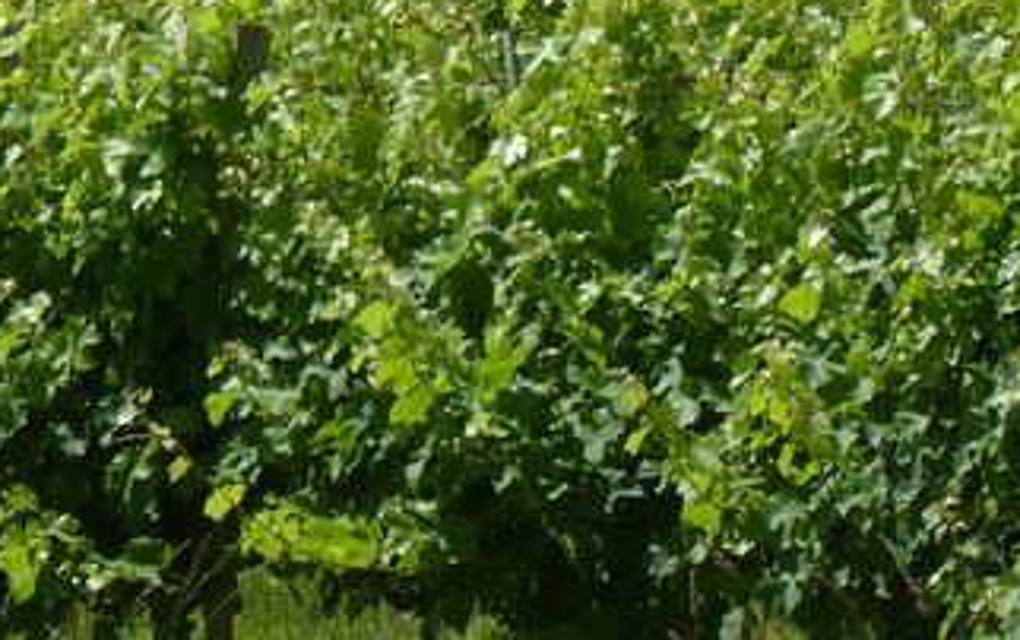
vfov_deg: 2.6
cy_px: -817
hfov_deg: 4.2
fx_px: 13830
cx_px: -117
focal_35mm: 497
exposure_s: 1/1000
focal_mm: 18.7
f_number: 3.6
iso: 80
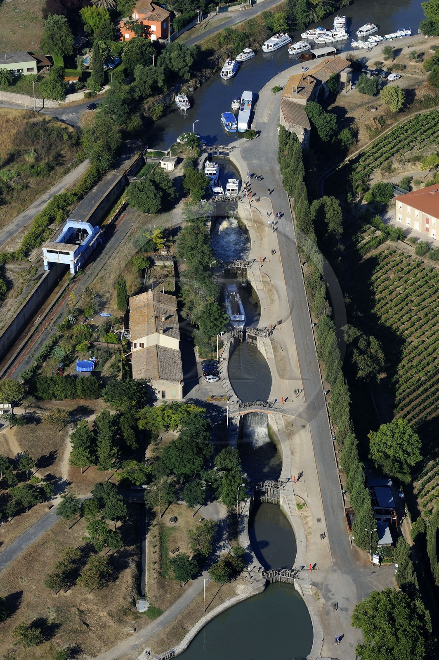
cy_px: 330
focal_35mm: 145
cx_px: 220
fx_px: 2657
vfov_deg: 14.2
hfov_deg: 9.4
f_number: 9
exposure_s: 1/800
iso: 400
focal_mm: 145
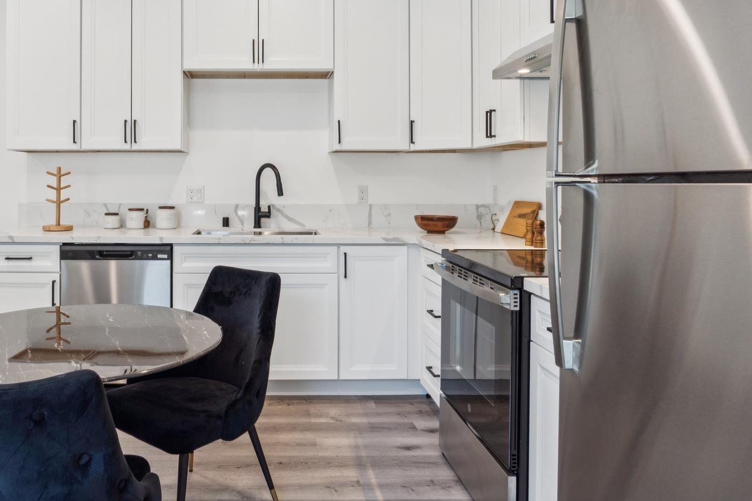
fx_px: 543
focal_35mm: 26
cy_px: 170
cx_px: 264
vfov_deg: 48.8
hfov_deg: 67.9
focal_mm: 12
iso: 100
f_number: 8
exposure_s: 1/15
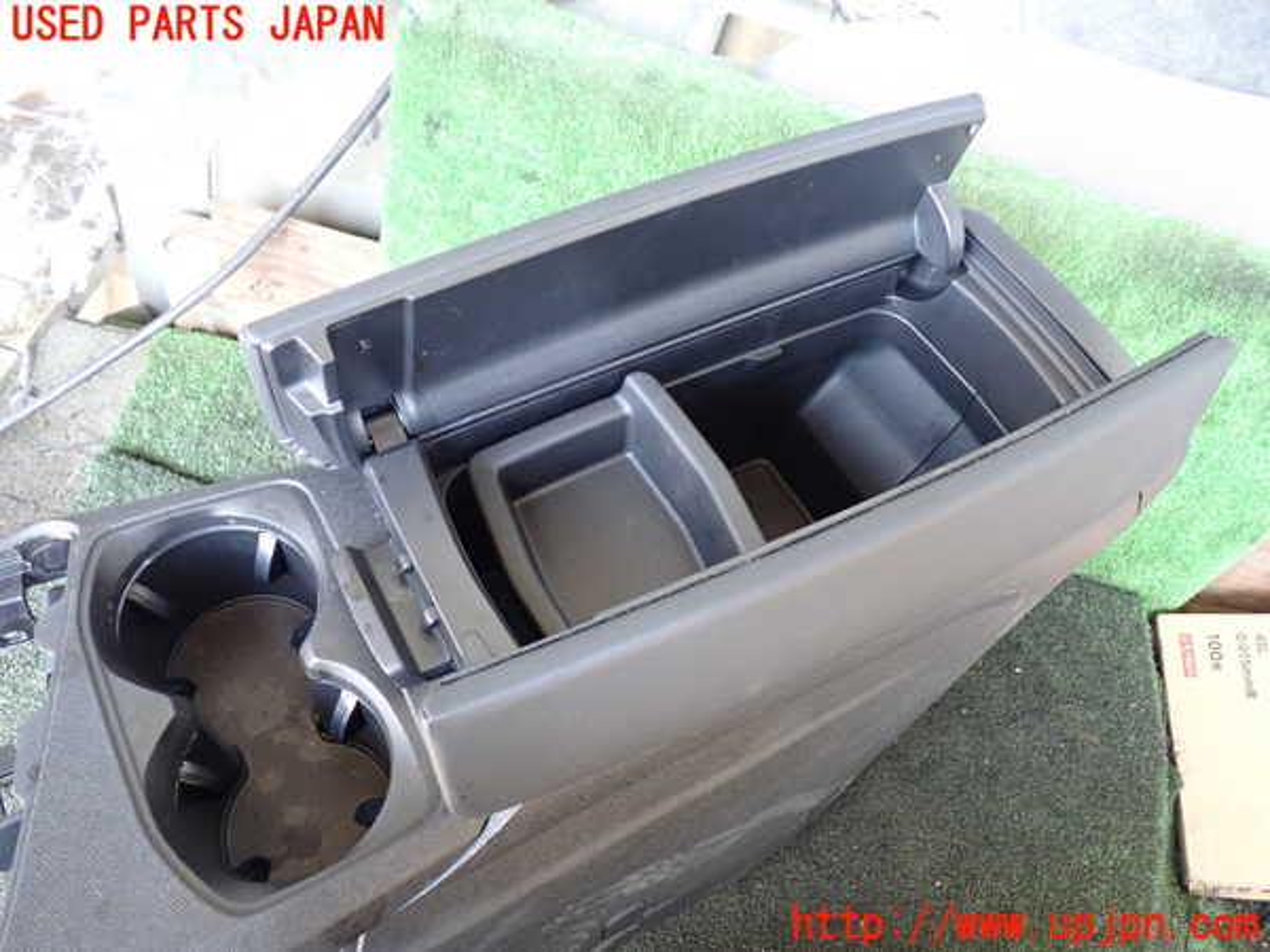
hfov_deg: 60.0
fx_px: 1101
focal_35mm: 30
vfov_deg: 46.8
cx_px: 635
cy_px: 476
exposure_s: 1/30
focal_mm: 5.4
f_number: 2.3
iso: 250
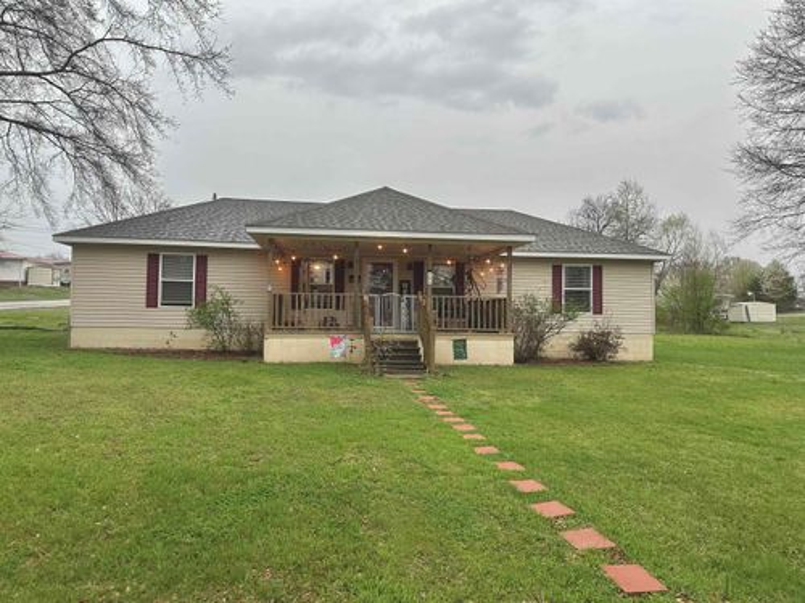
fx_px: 558
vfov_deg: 56.8
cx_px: 402
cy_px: 302
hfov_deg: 71.6
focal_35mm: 24
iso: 160
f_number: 1.78
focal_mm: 6.86
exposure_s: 1/120
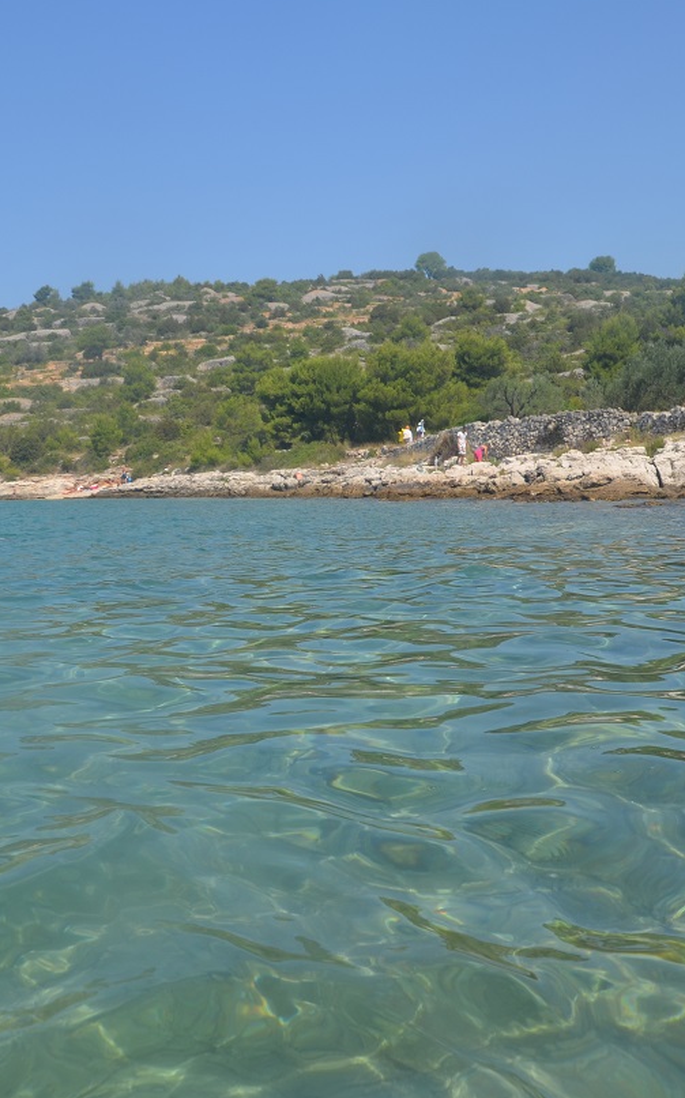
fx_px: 1256
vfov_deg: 47.2
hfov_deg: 30.5
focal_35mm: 42
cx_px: 327
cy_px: 546
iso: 100
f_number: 9
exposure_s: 1/320
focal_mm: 18
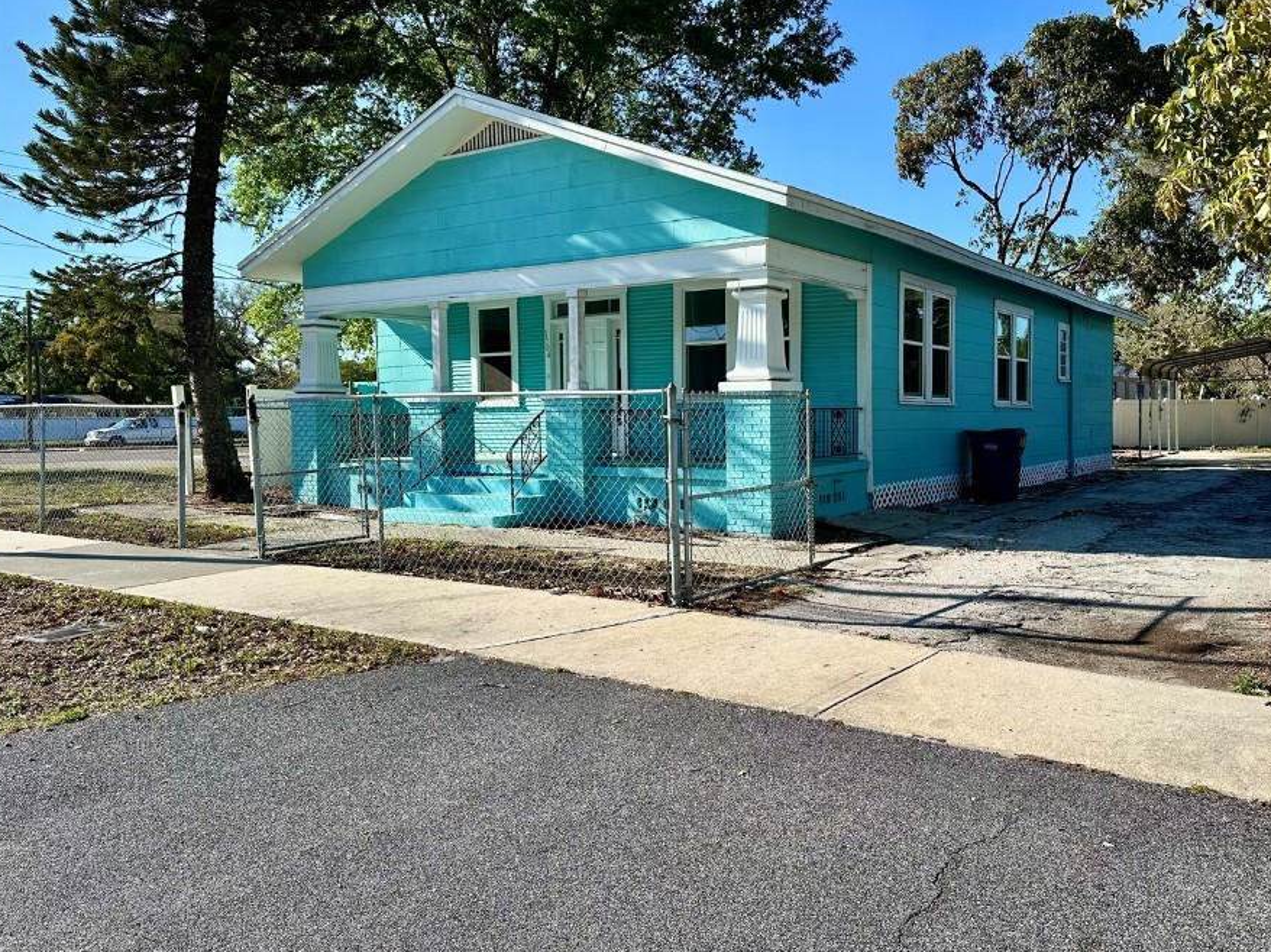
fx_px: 1028
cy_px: 457
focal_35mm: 28
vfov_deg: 49.7
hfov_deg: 63.2
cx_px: 724
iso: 80
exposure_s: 1/3472
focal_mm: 6.86
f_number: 1.78
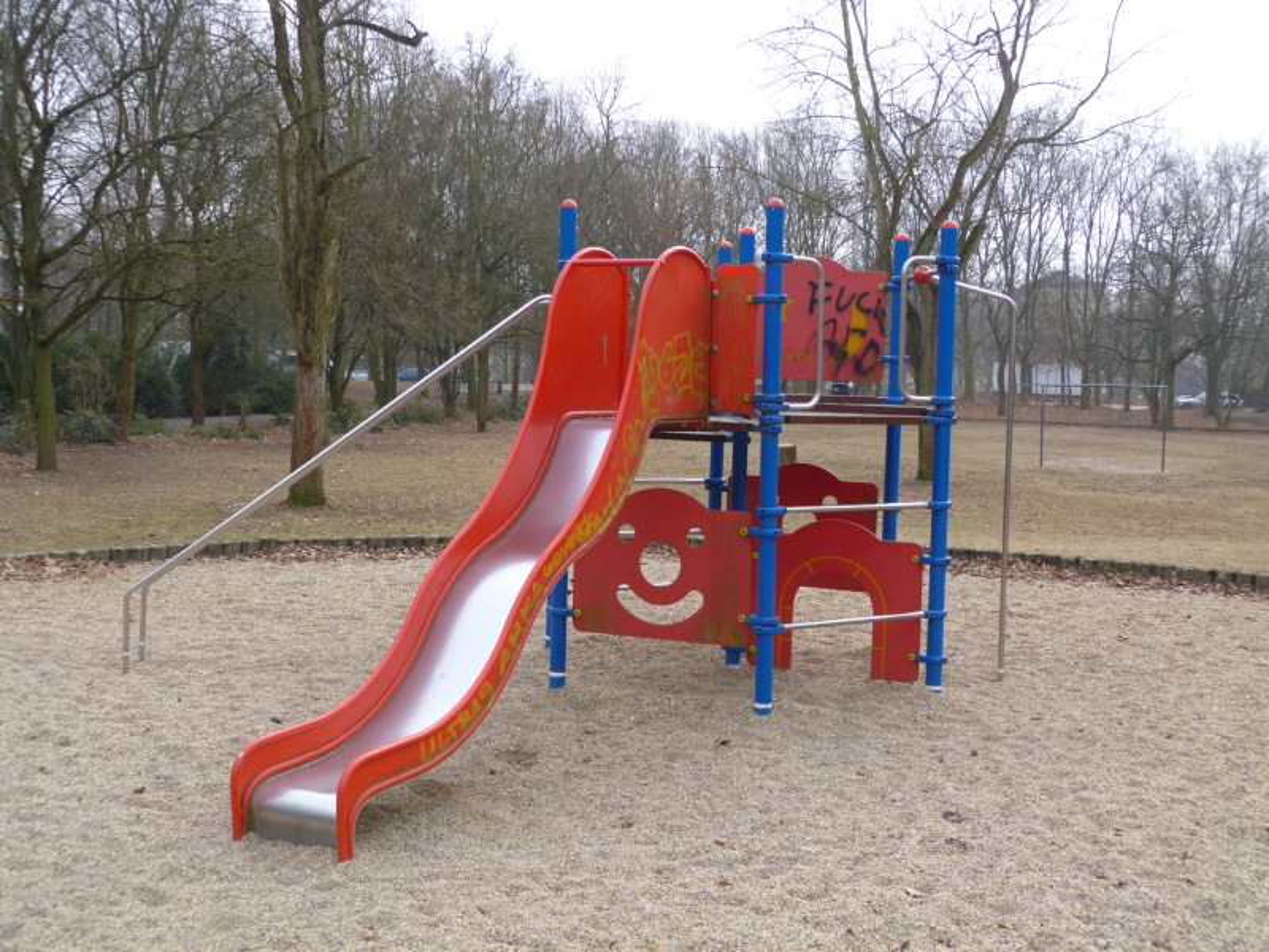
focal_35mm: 39
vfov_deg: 36.8
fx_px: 1430
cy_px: 476
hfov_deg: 47.9
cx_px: 634
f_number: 3.1
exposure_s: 1/250
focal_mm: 7.1
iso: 80
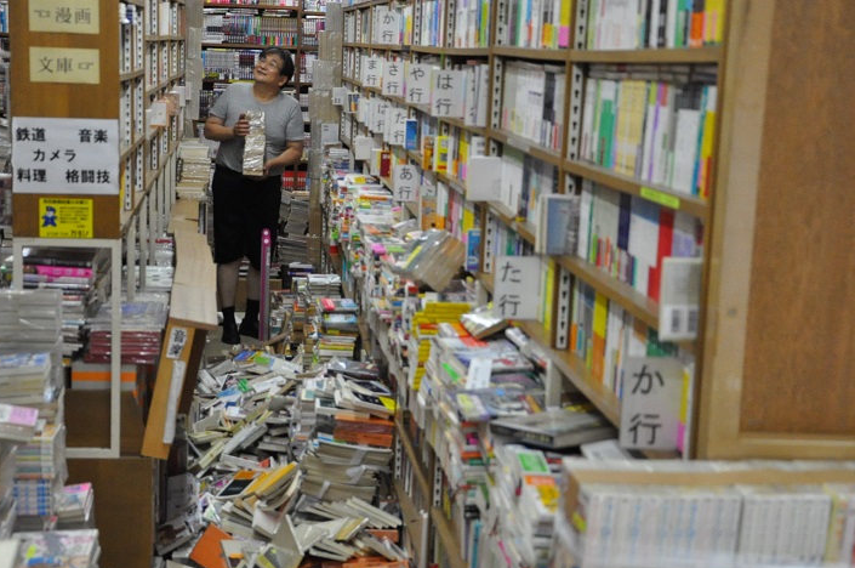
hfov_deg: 33.6
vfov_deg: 22.7
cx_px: 380
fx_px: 1413
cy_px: 283
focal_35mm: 60
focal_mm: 35
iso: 2500
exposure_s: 1/125
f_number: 5.6
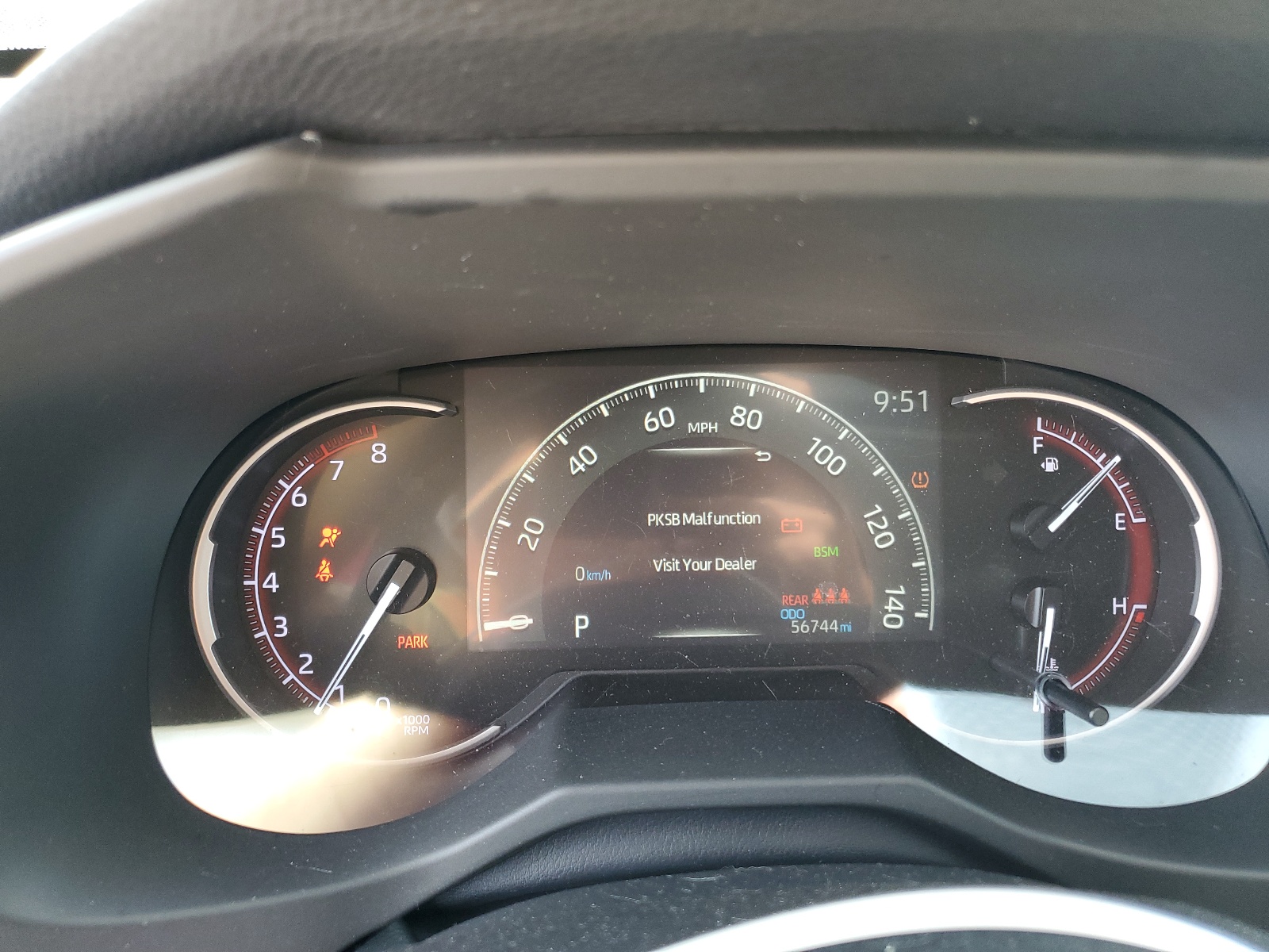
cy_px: 476
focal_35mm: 26
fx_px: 953
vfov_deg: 53.1
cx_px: 634
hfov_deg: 67.3
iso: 106
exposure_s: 1/60.2
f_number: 1.5
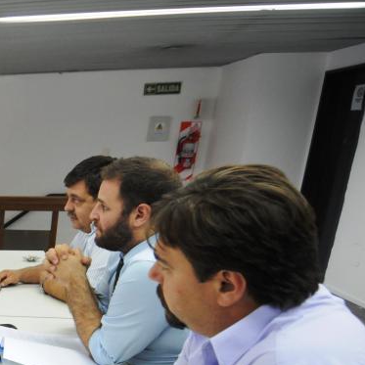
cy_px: 319
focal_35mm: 42
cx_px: -127
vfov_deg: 37.7
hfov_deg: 30.2
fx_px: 501
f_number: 4
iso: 1000
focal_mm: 12
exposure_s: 1/50
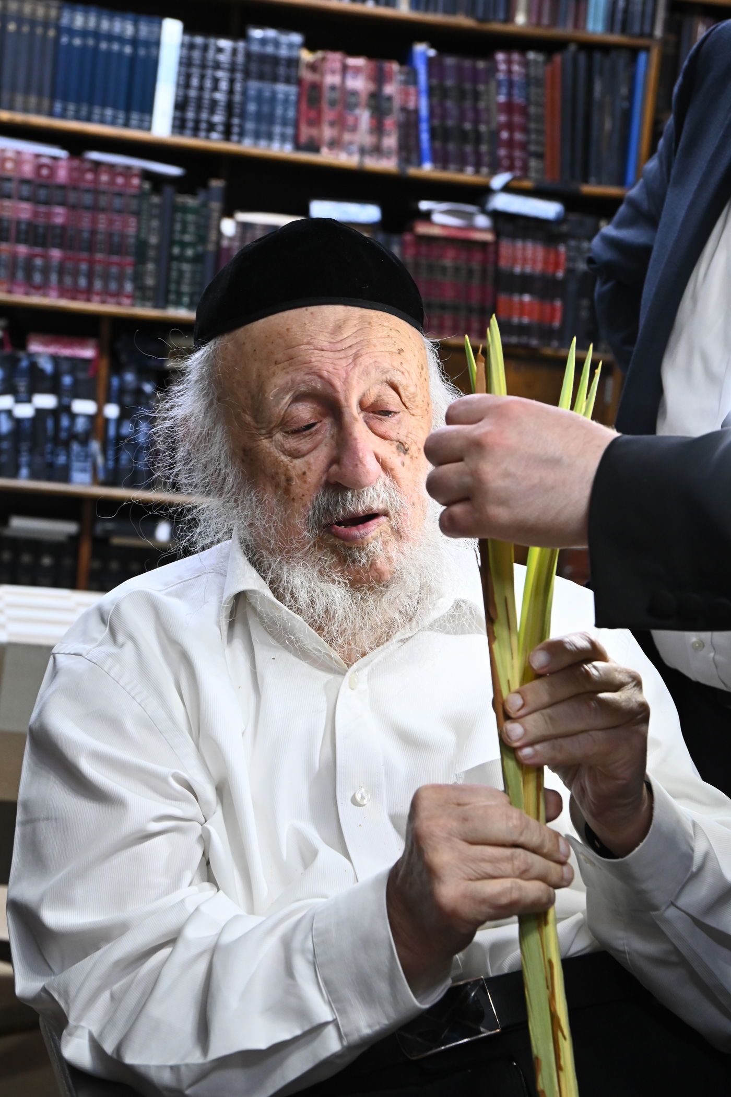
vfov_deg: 28.8
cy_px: 548
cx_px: 366
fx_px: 2133
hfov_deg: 19.5
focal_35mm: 70
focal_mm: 70
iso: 3200
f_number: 9
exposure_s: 1/100
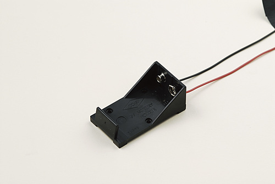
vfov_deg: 8.7
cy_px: 92
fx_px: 1205
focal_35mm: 158
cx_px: 138
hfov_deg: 13.0
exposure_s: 1/6
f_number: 11
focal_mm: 105
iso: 100
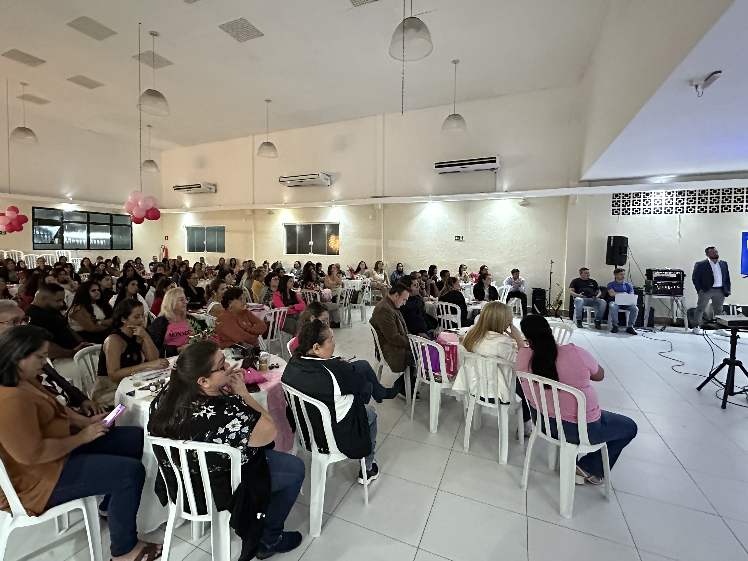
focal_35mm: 17
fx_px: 367
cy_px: 261
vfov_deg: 74.6
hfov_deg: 90.8
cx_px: 343
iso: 1000
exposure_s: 1/40
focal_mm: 2.22
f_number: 2.2
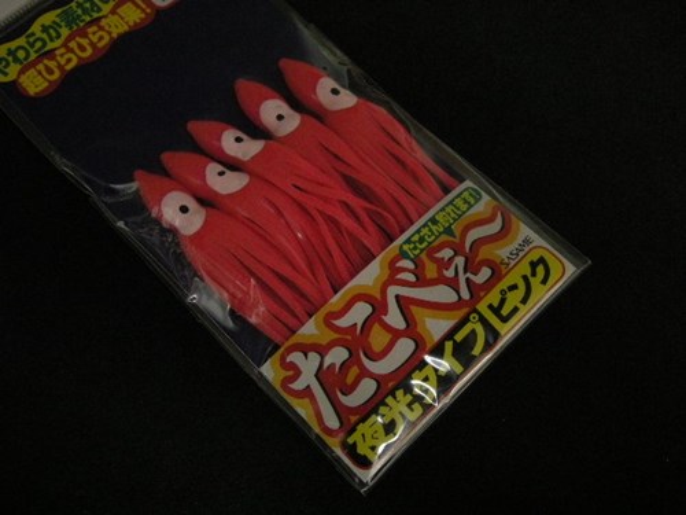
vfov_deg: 32.9
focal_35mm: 44
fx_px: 872
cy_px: 258
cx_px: 343
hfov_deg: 42.9
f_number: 3.1
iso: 400
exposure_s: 1/115
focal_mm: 7.1
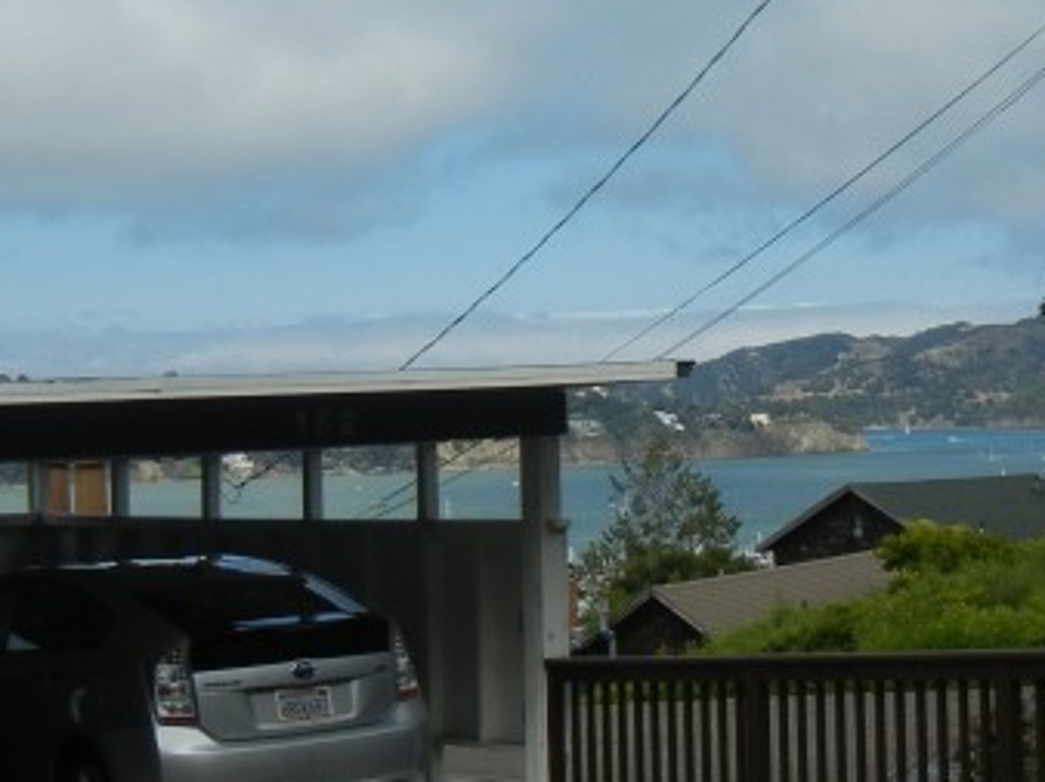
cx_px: 668
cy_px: 303
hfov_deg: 21.5
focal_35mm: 91
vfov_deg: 16.2
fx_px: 2745
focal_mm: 5.4
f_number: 7
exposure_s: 1/672
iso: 160
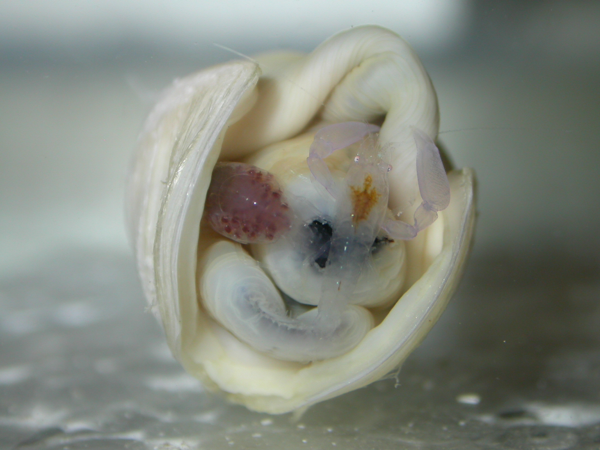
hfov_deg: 20.0
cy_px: 225
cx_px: 300
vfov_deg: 15.1
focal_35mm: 98
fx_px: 1699
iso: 100
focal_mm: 20.4
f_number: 3.9
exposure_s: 1/60.3
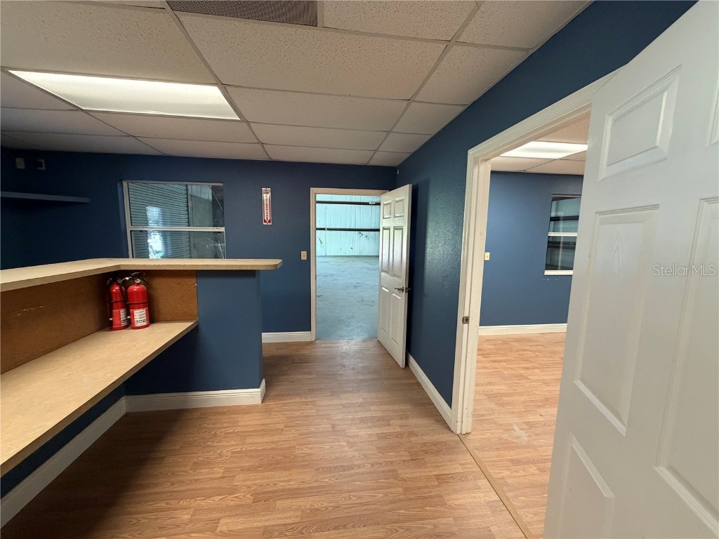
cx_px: 360
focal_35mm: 14
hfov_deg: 102.1
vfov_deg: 85.7
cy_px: 270
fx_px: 291
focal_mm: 2.22
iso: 400
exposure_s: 1/60
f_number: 2.2
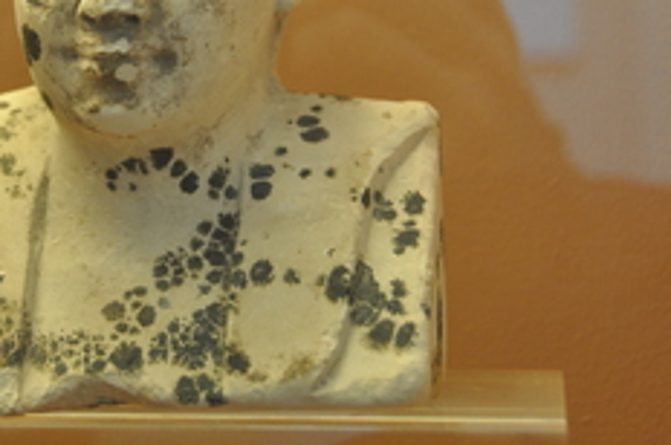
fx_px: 2122
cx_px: 148
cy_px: 29
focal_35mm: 114
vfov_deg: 11.9
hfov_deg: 17.8
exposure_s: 1/30
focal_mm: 40
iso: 800
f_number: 4.5
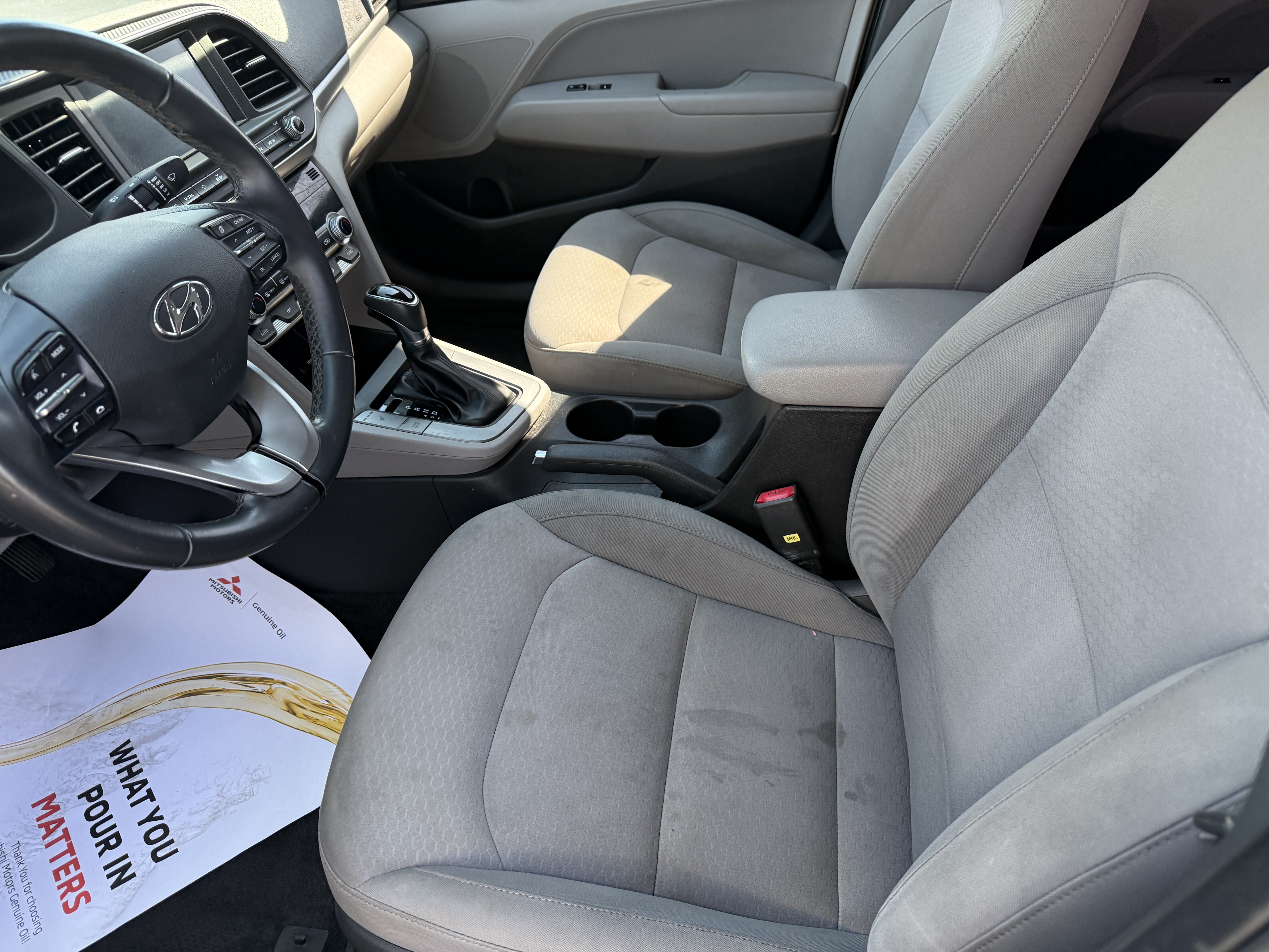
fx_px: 880
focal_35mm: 24
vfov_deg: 56.8
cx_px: 634
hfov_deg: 71.6
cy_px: 476
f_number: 1.78
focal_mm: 6.76
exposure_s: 1/242
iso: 200
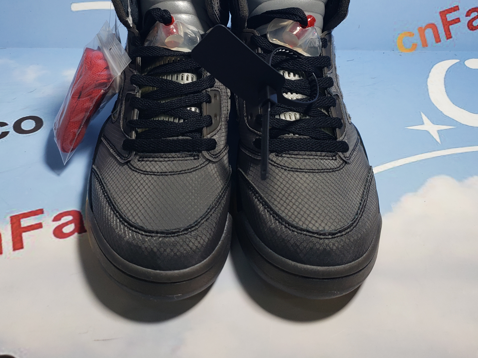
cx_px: 233
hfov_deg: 54.0
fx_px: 469
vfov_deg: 41.4
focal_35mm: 34
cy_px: 127
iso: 50
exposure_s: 1/332
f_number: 1.5
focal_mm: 4.3
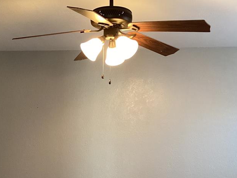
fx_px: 349
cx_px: 93
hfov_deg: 37.3
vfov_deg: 28.0
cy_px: 144
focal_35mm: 51
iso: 320
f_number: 2.4
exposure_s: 1/60
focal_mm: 3.3
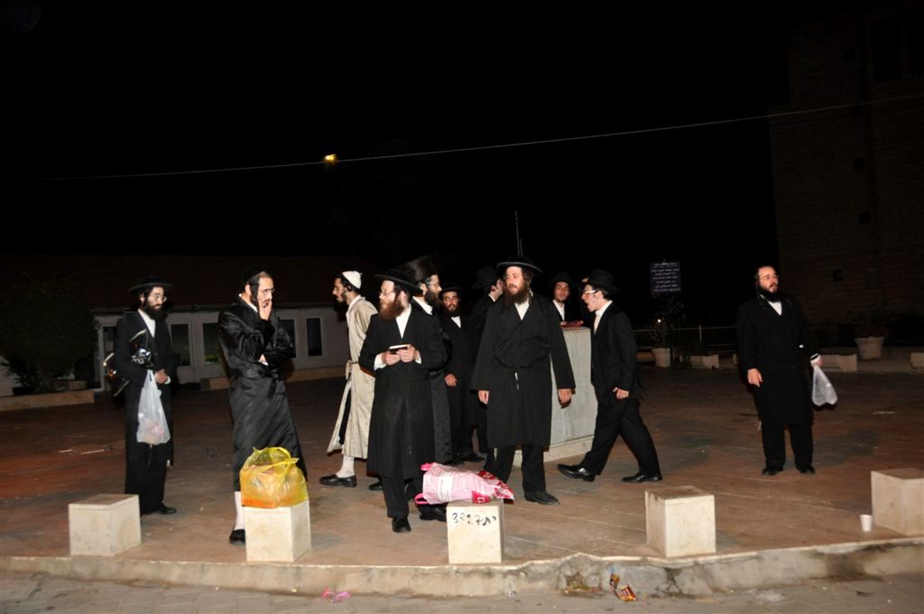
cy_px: 307
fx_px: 846
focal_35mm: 33
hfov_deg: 57.3
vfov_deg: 39.9
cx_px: 462
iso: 800
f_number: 4
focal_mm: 22
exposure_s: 1/60
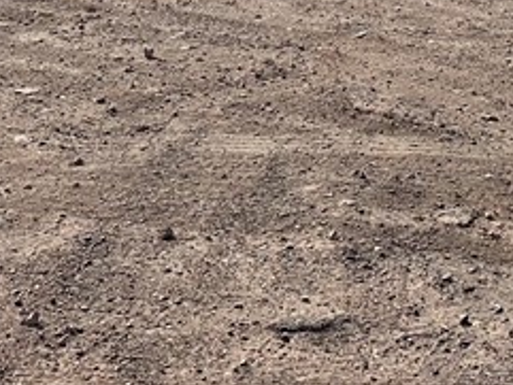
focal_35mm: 102
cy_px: -202
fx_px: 1512
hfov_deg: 18.1
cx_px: 641
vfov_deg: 13.6
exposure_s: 1/12048
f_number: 1.78
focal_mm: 6.86
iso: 80
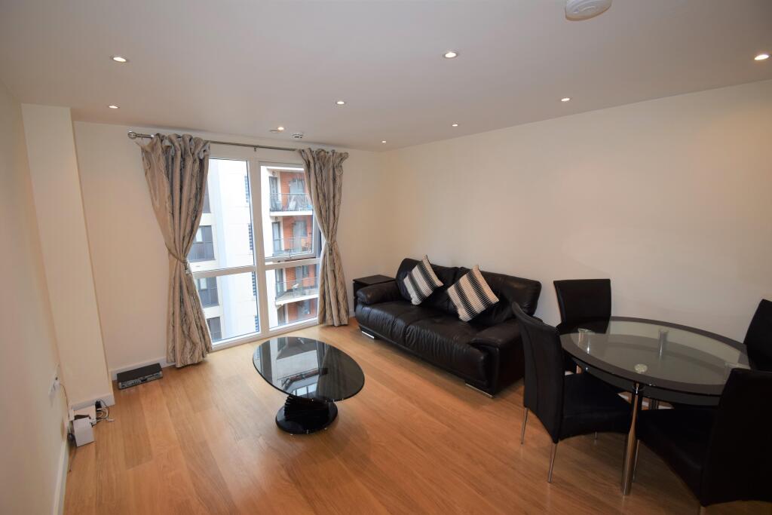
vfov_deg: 77.3
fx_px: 322
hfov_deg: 100.4
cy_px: 258
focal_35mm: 15
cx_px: 386
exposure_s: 1/125
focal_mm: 10
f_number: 5.6
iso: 500
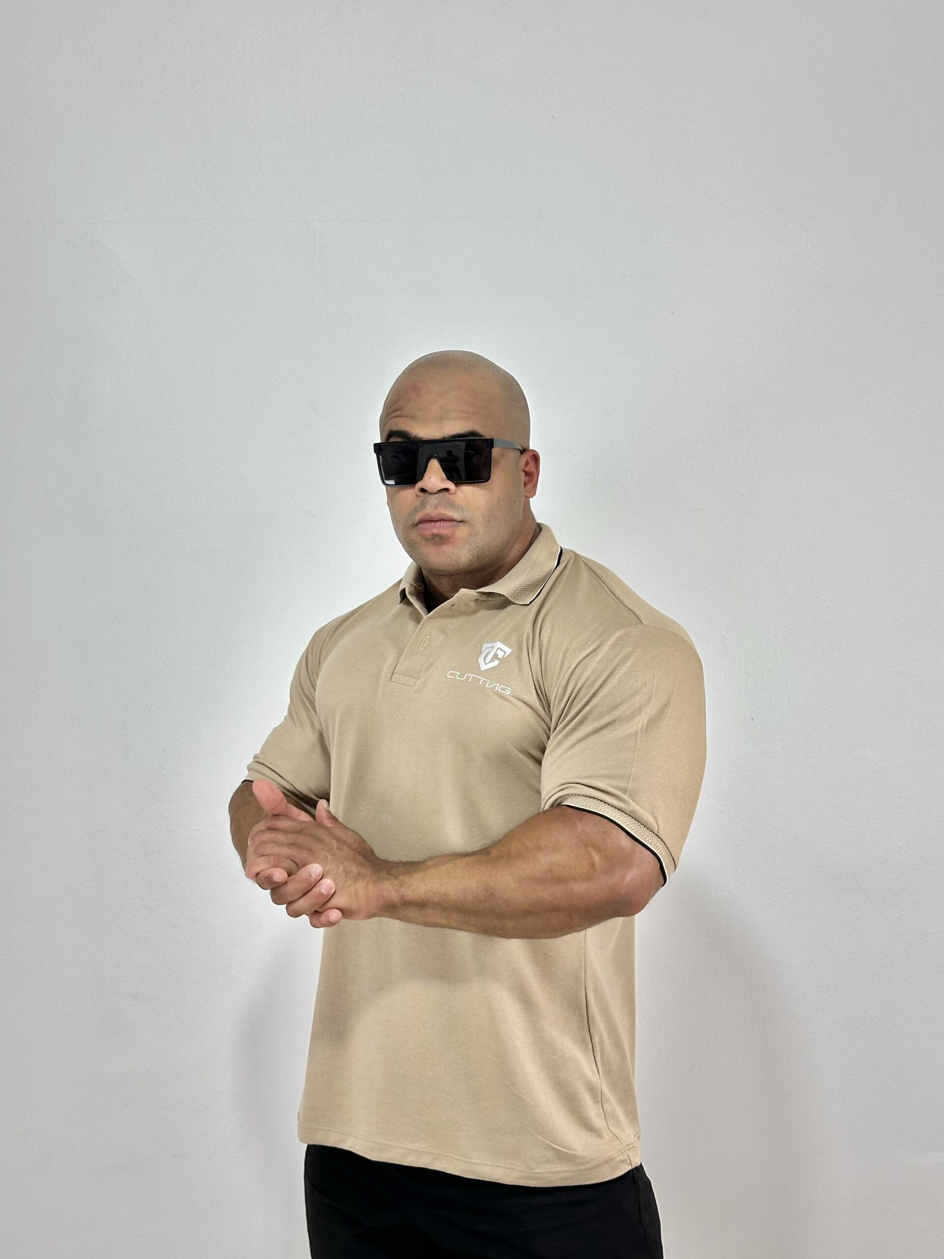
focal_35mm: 48
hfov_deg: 30.3
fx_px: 1745
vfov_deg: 39.7
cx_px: 472
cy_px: 630
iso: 50
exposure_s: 1/141
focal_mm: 6.86
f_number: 1.78
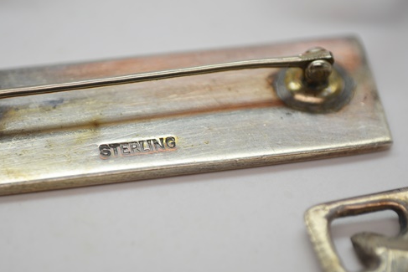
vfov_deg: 13.5
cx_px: 167
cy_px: 124
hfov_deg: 20.1
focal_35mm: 102
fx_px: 1152
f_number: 5.6
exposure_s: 1/125
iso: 200
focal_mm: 55
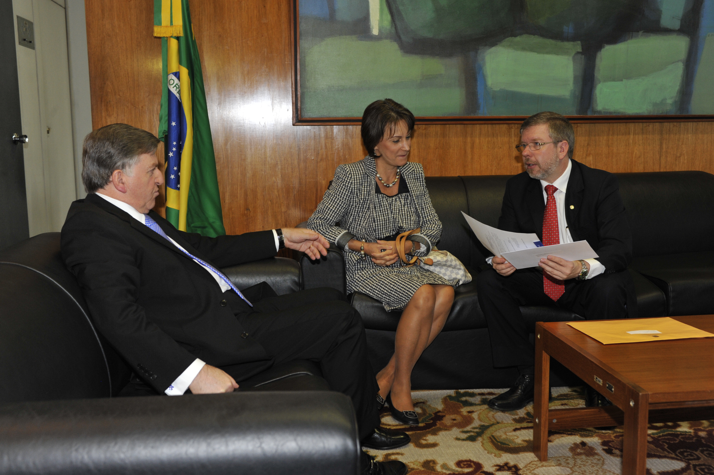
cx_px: 357
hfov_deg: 48.5
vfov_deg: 33.4
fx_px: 793
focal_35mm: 40
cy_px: 238
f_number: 5.6
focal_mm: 40
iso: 1250
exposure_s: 1/60
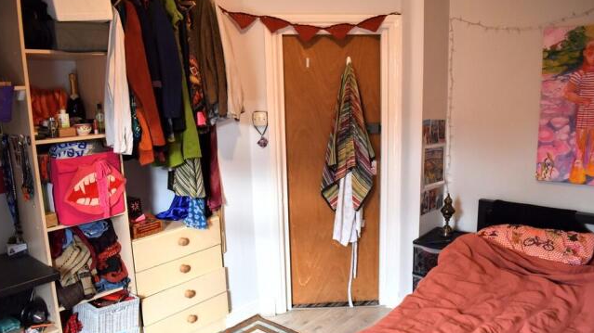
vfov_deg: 40.1
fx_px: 457
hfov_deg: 66.1
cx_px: 292
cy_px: 188
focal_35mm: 29
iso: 560
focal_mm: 18
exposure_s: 1/60
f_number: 4
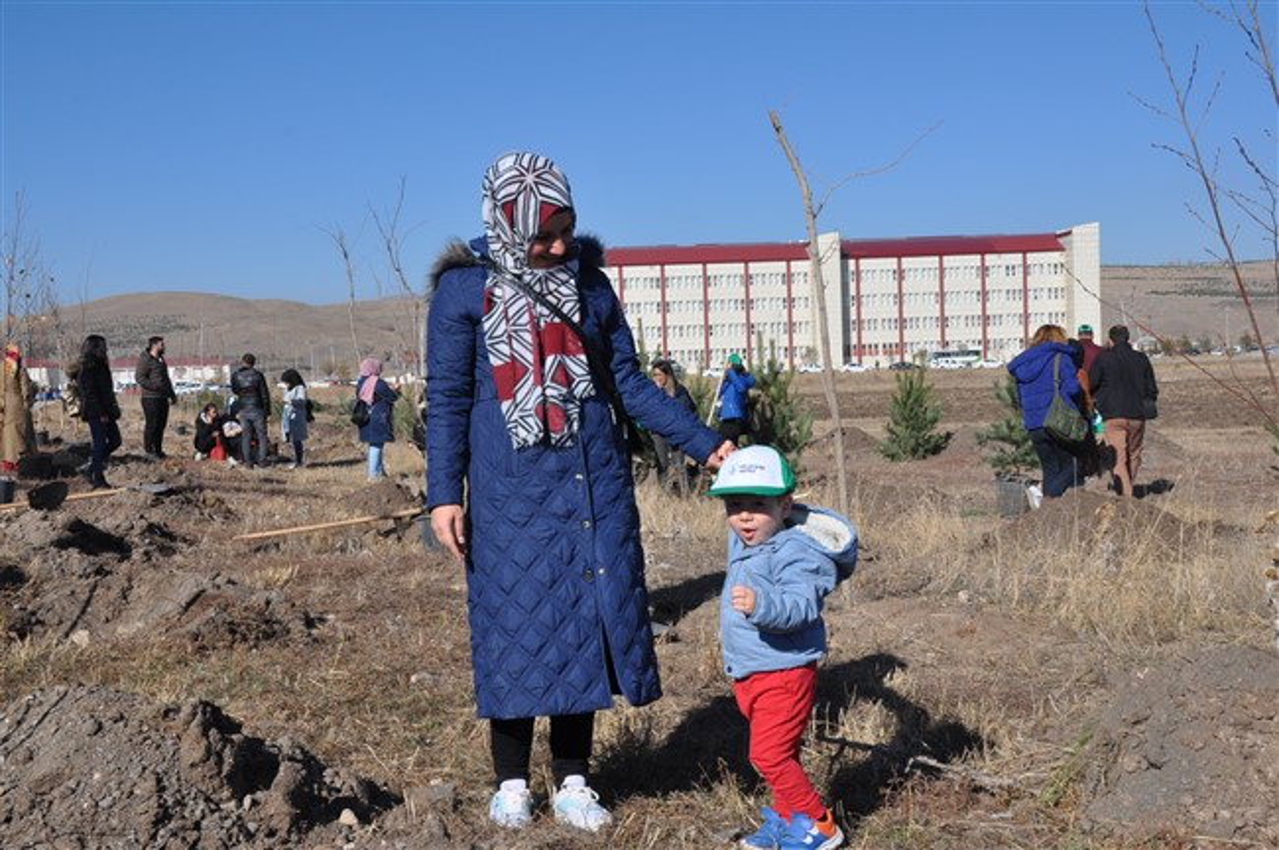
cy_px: 425
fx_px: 1597
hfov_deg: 43.6
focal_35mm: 45
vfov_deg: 29.8
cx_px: 640
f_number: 14
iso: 200
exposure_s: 1/200
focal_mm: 30
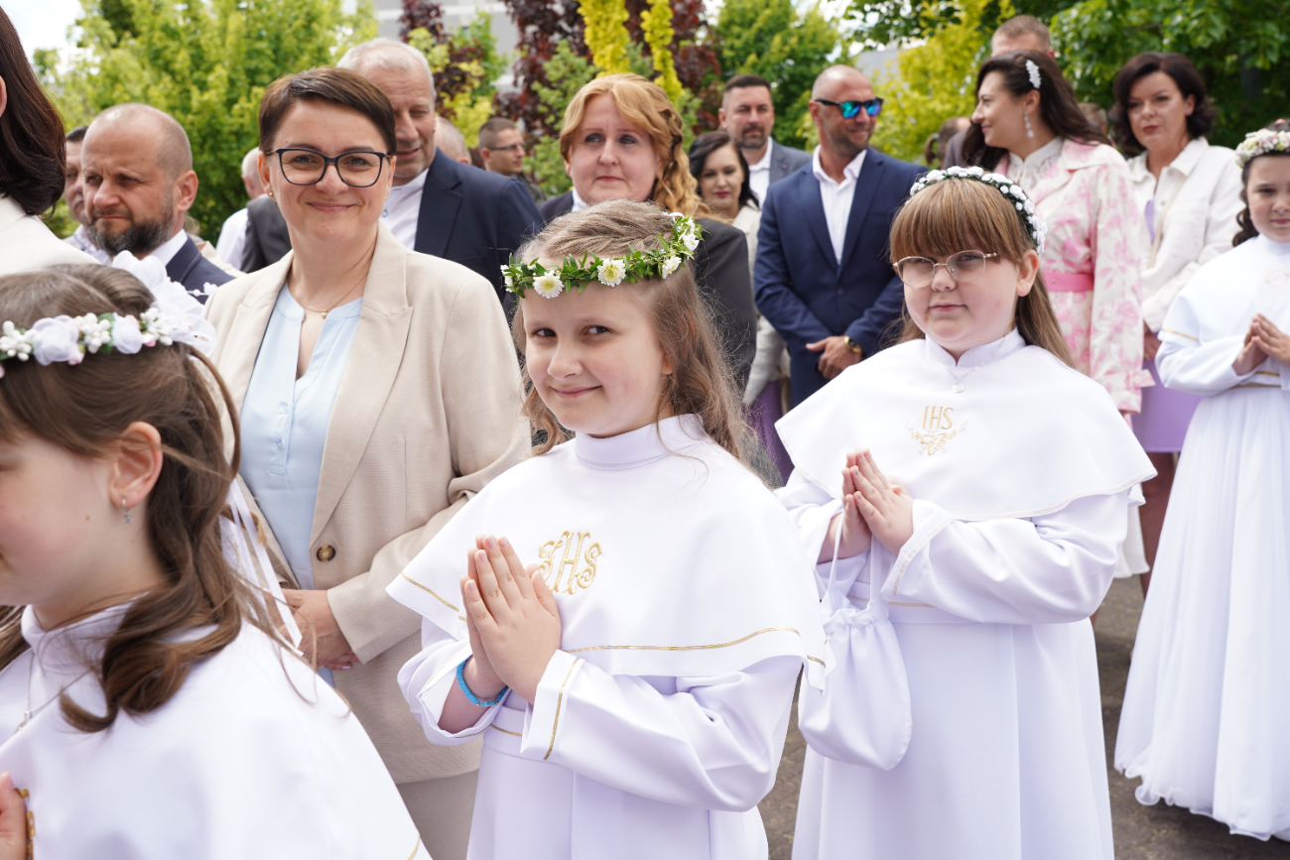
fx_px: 1398
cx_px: 645
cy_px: 430
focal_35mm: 39
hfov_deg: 49.5
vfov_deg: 34.2
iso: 160
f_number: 7.1
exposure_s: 1/160
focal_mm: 39
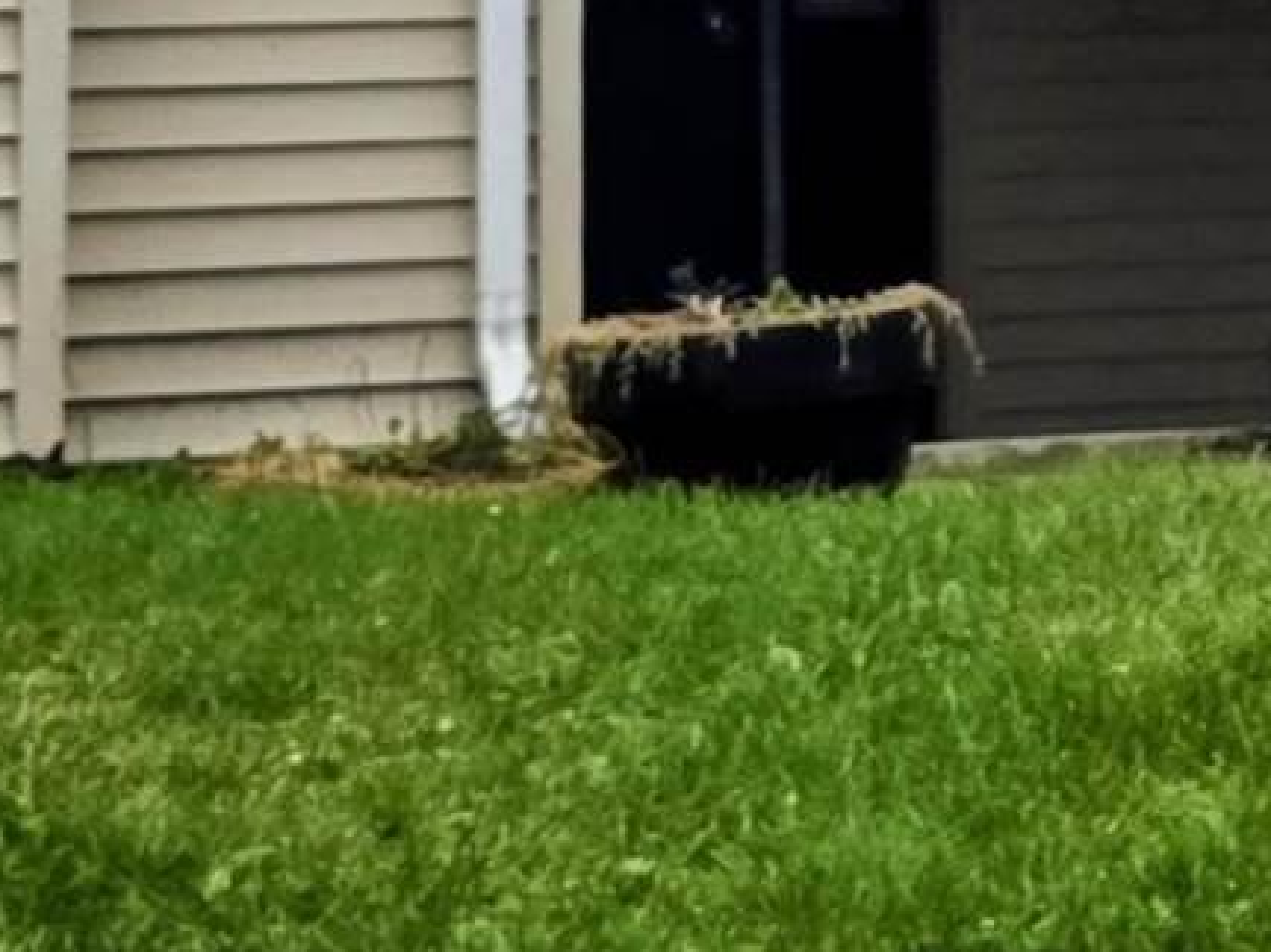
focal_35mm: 164
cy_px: -1004
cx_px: 1725
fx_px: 6020
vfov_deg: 8.5
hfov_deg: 11.7
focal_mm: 6.3
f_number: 1.7
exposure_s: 1/180
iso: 125
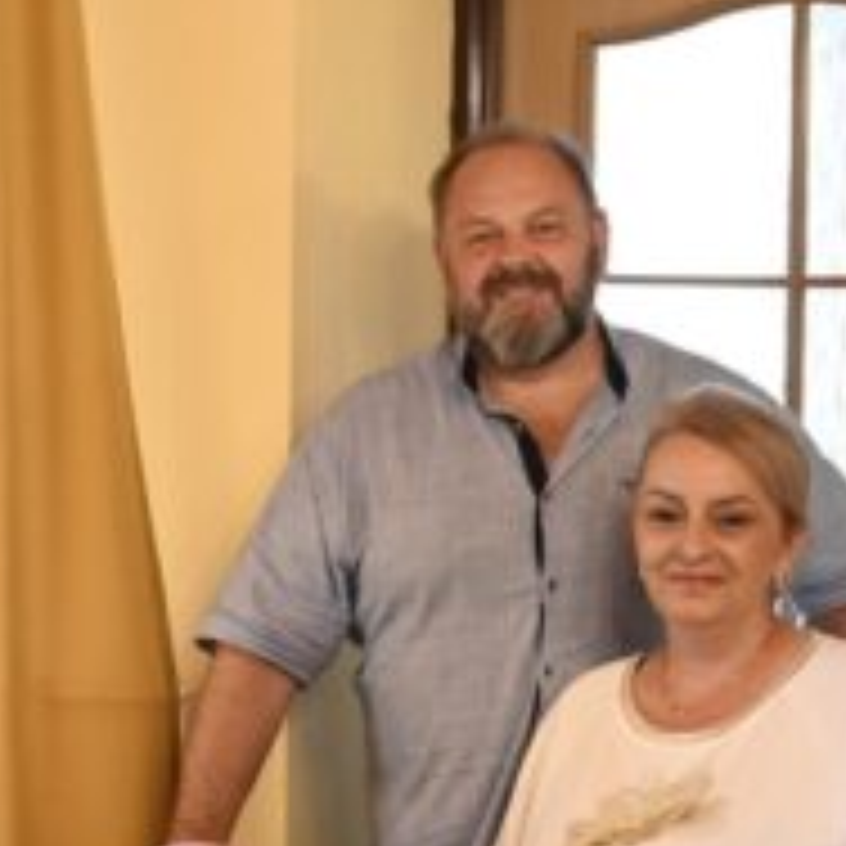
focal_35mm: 114
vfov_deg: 15.3
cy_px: 567
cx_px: 342
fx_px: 3152
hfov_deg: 15.3
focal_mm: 28
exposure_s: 1/125
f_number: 2.8
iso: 2500
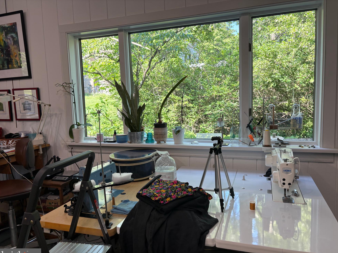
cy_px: 131
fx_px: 264
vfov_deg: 51.3
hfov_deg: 65.3
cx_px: 174
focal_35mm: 27
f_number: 1.6
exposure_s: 1/120
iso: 40
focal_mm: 5.96
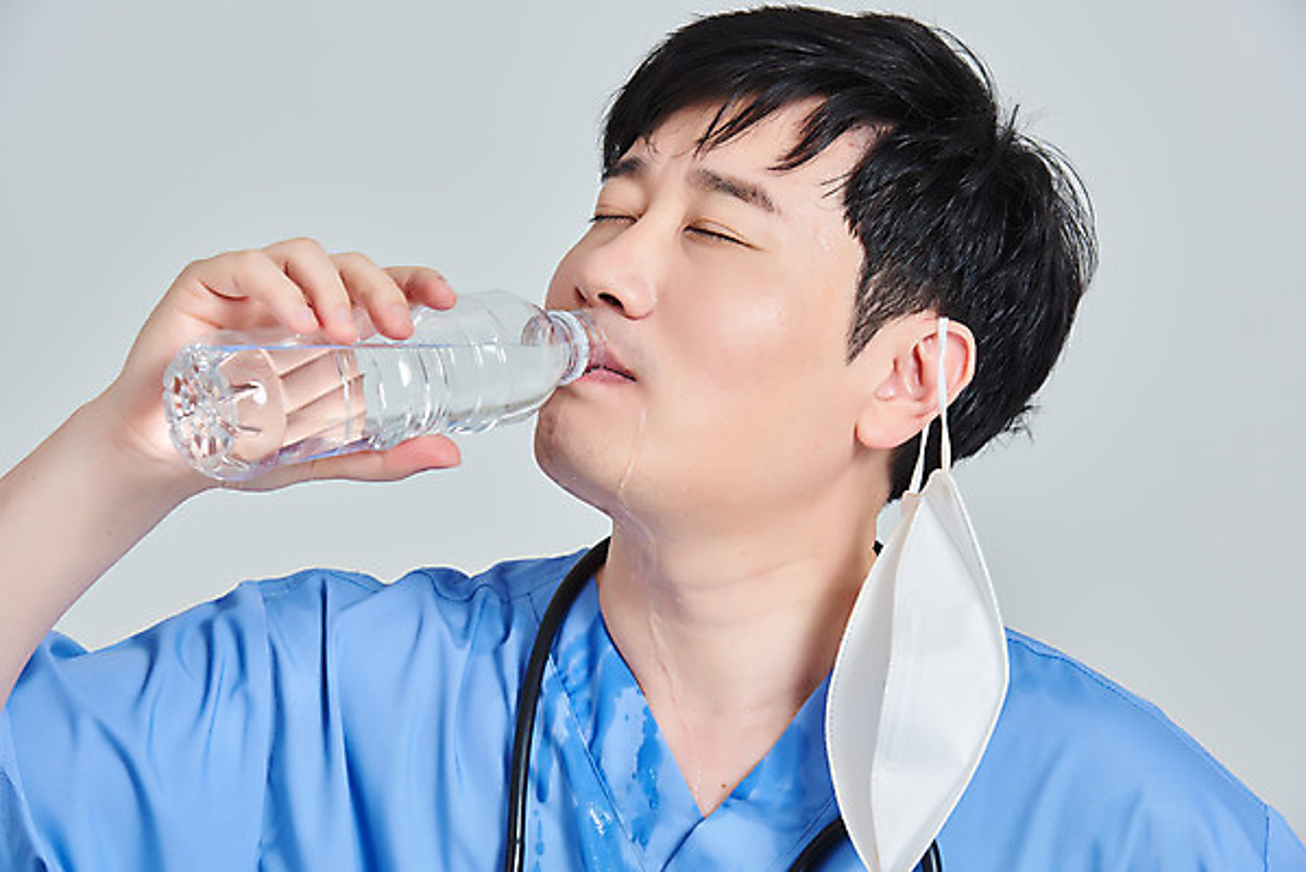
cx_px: 653
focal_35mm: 150
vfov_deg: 9.2
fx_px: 5444
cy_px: 436
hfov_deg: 13.7
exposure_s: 1/125
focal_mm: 150
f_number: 14
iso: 100
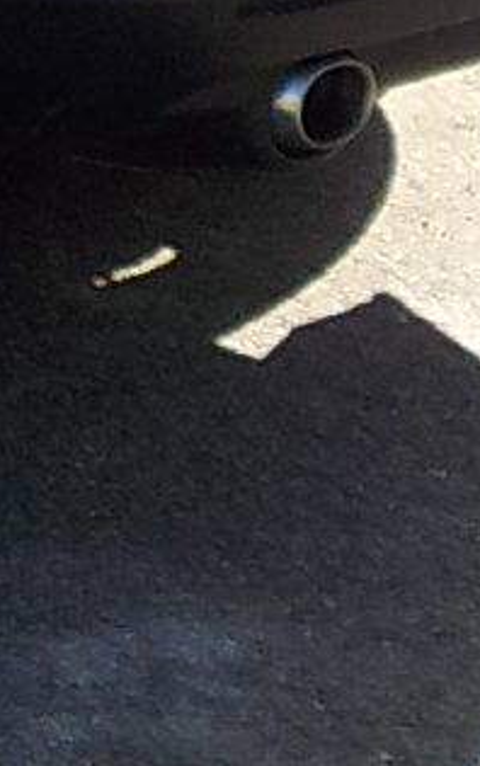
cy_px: -509
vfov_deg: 12.2
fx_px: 3364
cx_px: -662
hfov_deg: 7.6
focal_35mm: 161
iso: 125
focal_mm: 4.1
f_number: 3.3
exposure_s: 1/500
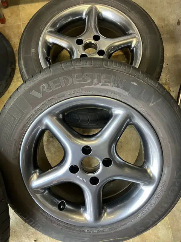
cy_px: 121
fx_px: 195
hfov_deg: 49.7
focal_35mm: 28
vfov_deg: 63.4
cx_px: 90
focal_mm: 3.99
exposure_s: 1/50
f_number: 1.8
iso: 160
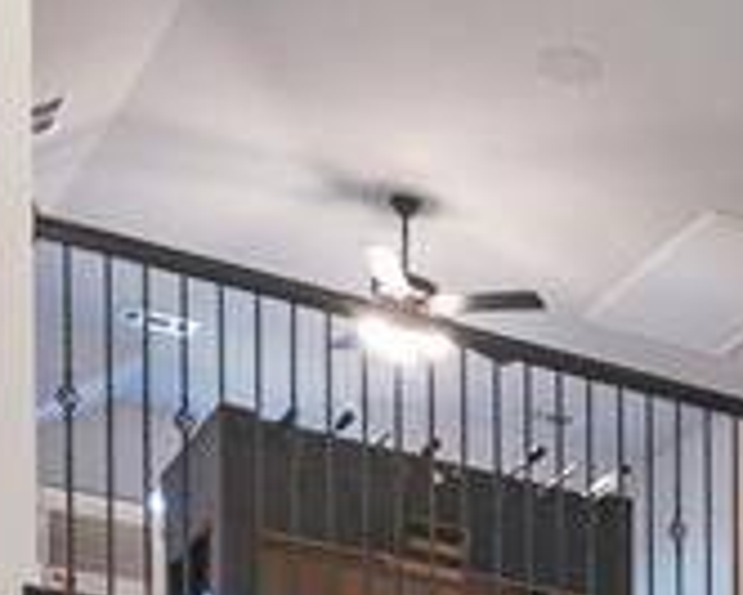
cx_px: 1289
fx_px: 2420
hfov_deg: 15.3
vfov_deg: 11.7
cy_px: 1373
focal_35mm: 110
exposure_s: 1/6
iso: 500
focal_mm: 19
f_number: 9
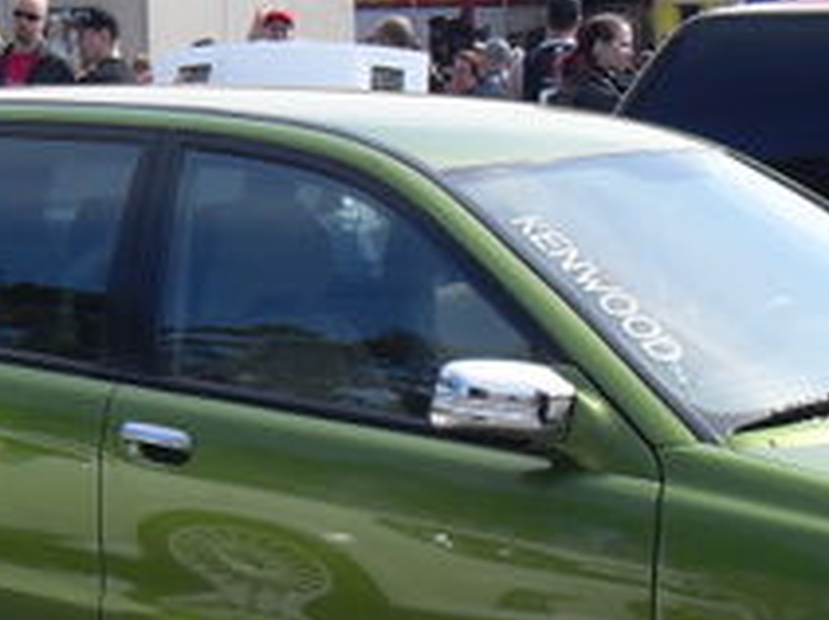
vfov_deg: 14.2
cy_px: 534
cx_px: 452
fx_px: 2465
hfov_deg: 19.1
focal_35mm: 103
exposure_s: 1/125
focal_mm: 6.3
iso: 80
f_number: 7
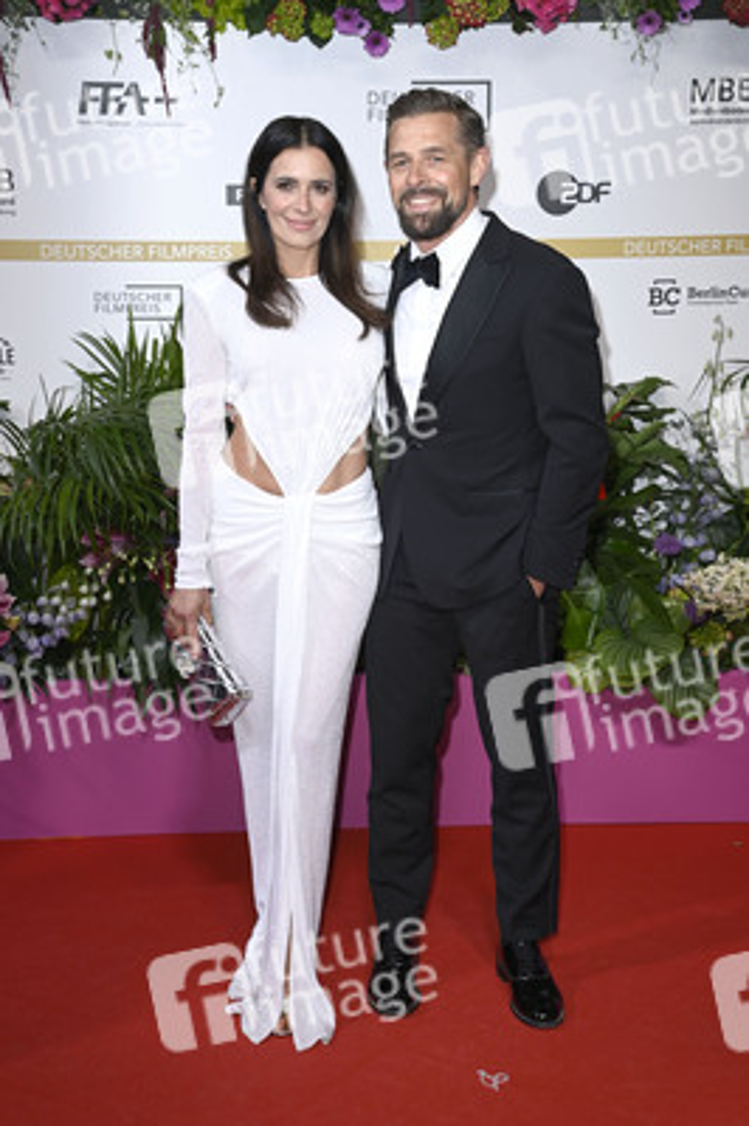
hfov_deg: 23.3
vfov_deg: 34.5
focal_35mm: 58
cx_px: 374
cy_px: 563
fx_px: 1813
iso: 640
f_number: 6.3
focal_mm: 58
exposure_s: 1/250
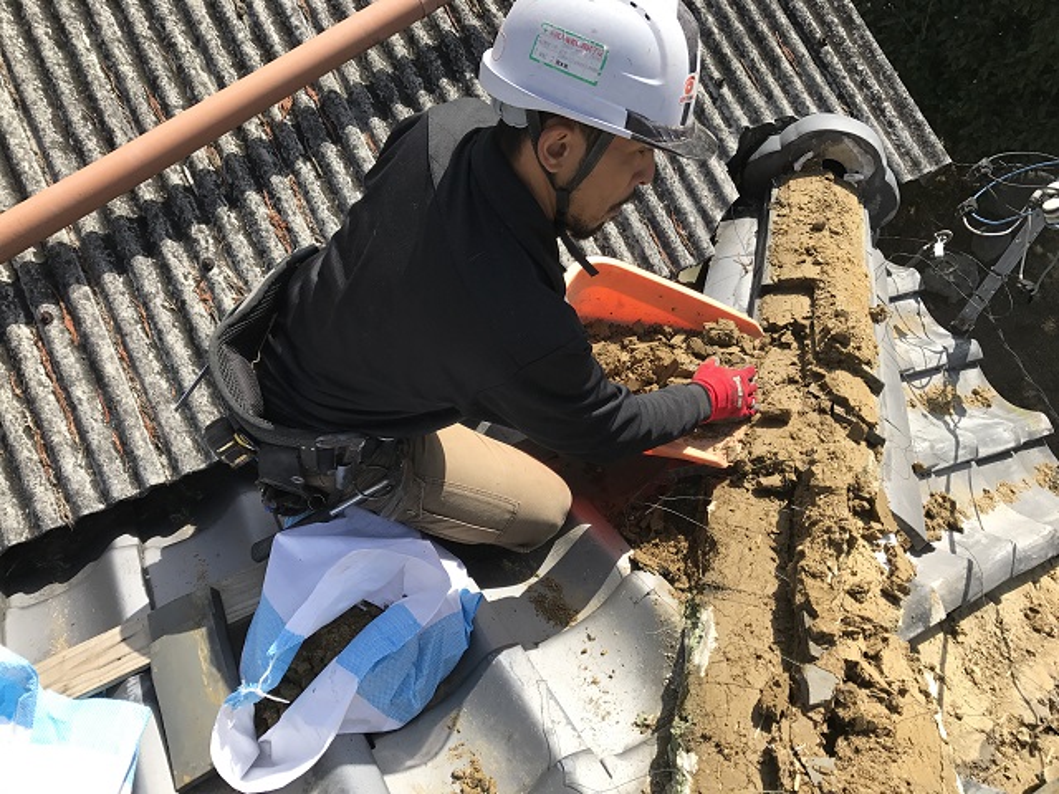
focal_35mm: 28
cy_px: 397
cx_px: 530
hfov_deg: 63.4
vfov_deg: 49.7
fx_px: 857
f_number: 1.8
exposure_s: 1/1546
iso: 20
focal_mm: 3.99
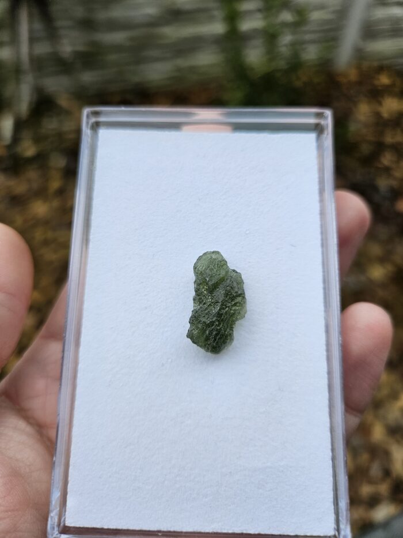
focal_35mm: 23
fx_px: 357
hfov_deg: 58.9
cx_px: 202
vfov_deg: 73.9
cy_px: 269
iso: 40
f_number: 1.8
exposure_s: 1/433
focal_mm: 5.4
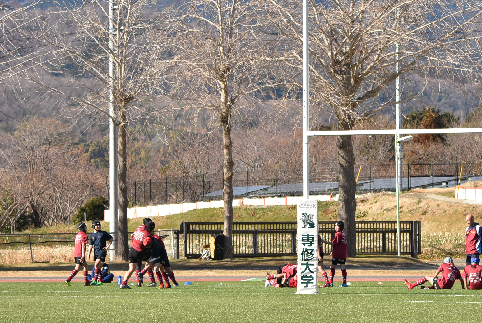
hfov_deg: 8.4
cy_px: 100
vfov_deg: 5.6
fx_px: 3297
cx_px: 310
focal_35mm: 246
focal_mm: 100
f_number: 5
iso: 320
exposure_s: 1/1250
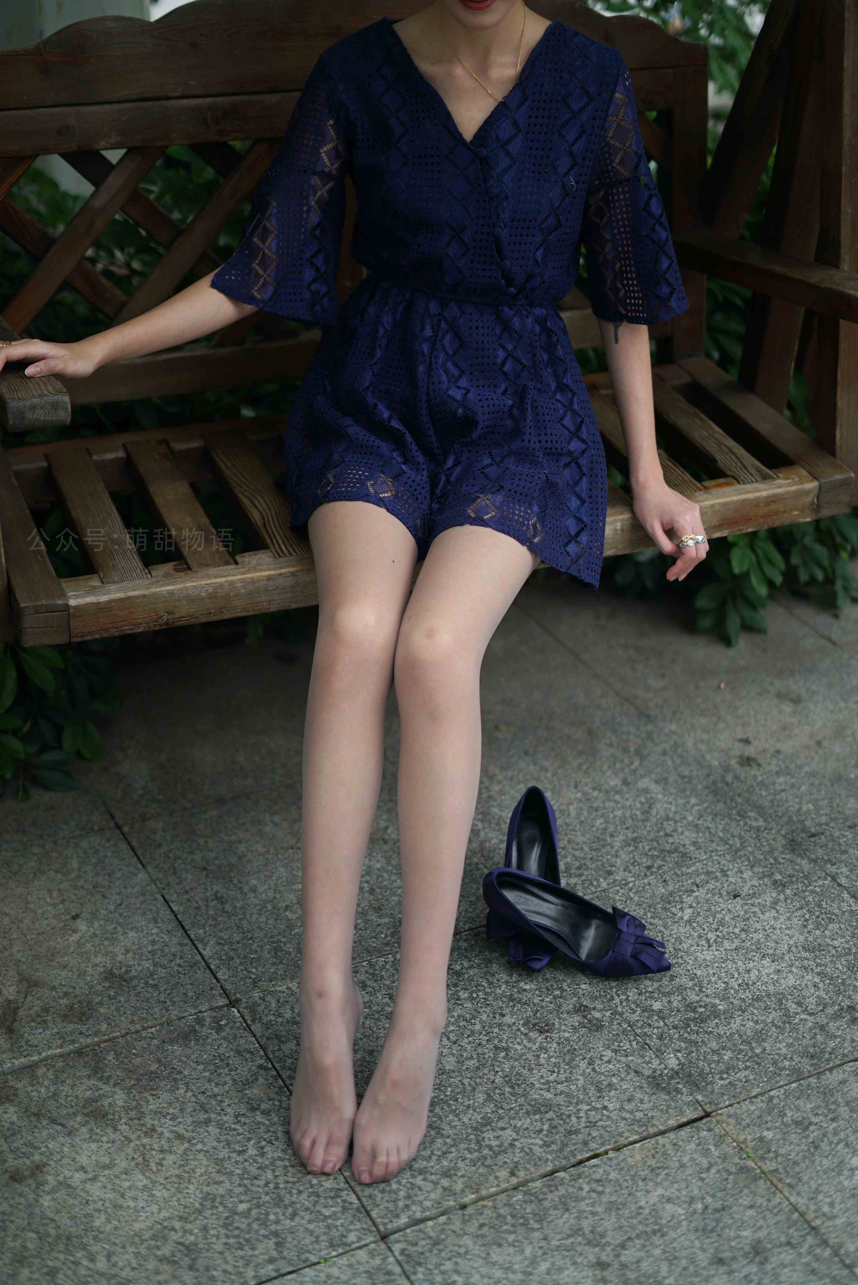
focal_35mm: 50
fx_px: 1785
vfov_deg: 39.6
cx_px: 429
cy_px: 642
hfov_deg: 27.0
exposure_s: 1/3200
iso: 200
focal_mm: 50
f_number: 1.8
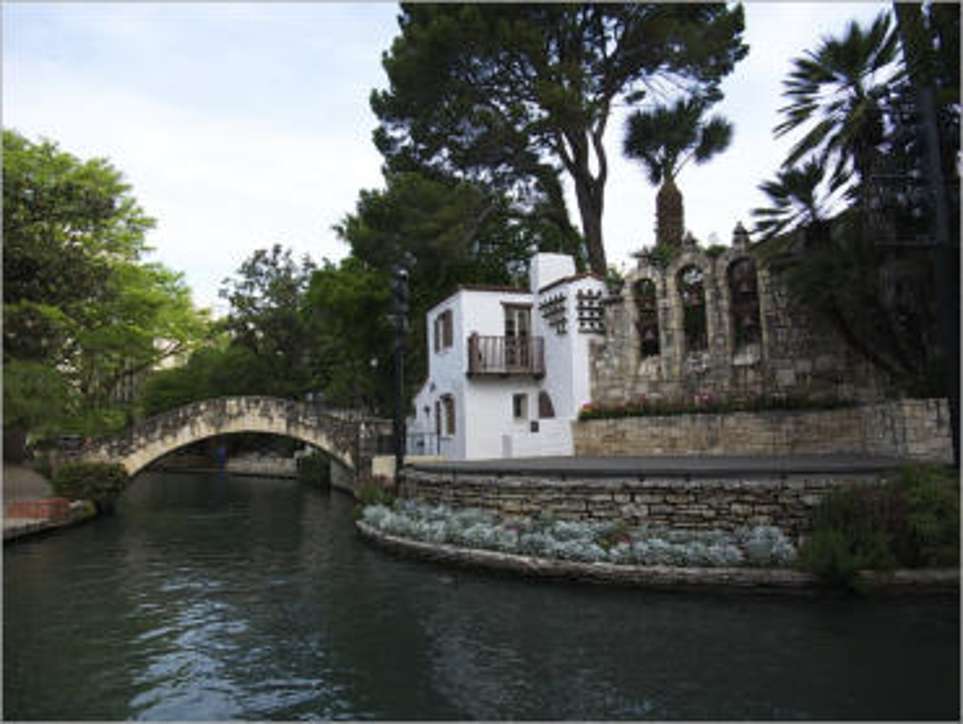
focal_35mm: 24
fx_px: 668
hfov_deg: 71.6
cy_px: 362
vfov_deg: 56.9
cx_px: 482
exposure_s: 1/250
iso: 200
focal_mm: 12
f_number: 5.6
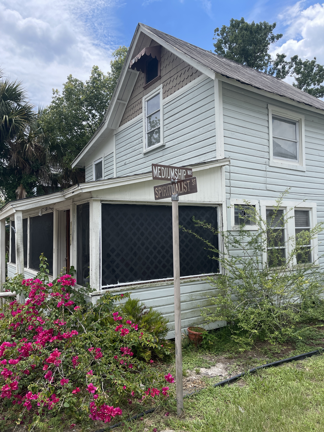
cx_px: 162
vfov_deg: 67.3
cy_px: 216
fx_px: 324
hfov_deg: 53.1
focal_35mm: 26
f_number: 1.6
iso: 50
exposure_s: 1/3663
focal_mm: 5.1
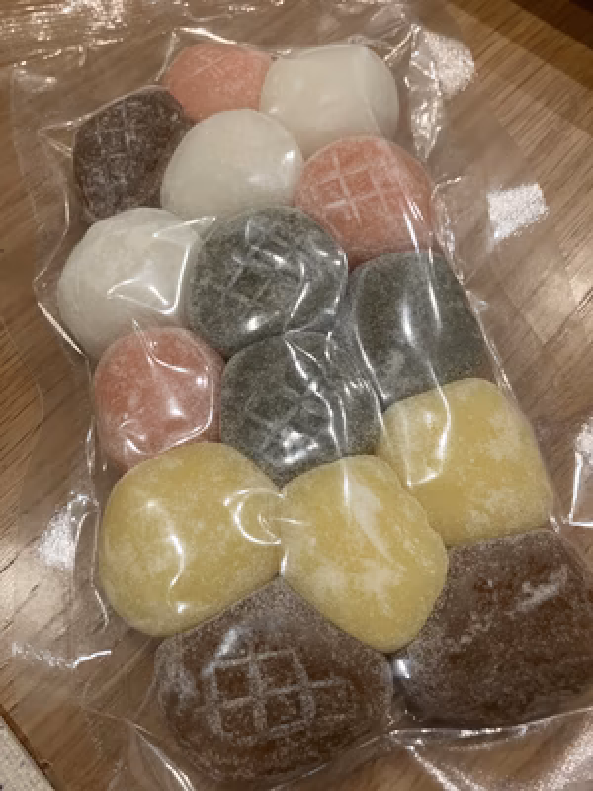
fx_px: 640
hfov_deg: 49.7
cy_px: 396
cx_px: 296
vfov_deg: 63.4
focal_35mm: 28
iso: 80
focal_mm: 3.99
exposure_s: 1/50
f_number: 1.8
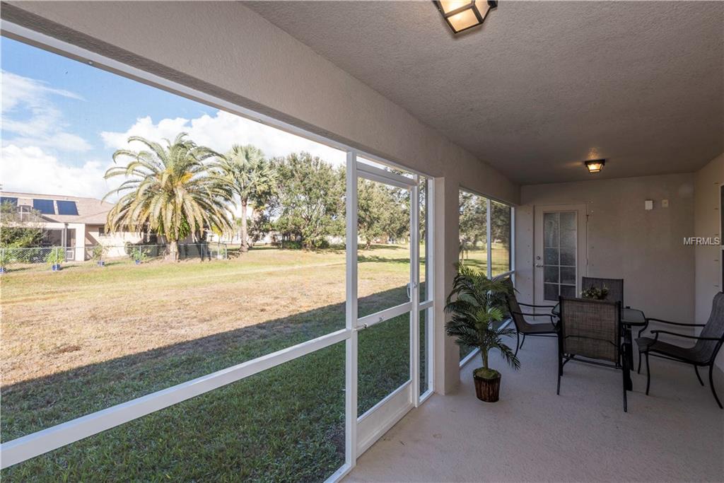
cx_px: 362
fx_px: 302
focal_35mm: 15
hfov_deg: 100.4
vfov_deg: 77.3
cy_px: 242
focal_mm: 15
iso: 400
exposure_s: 1/250
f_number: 8
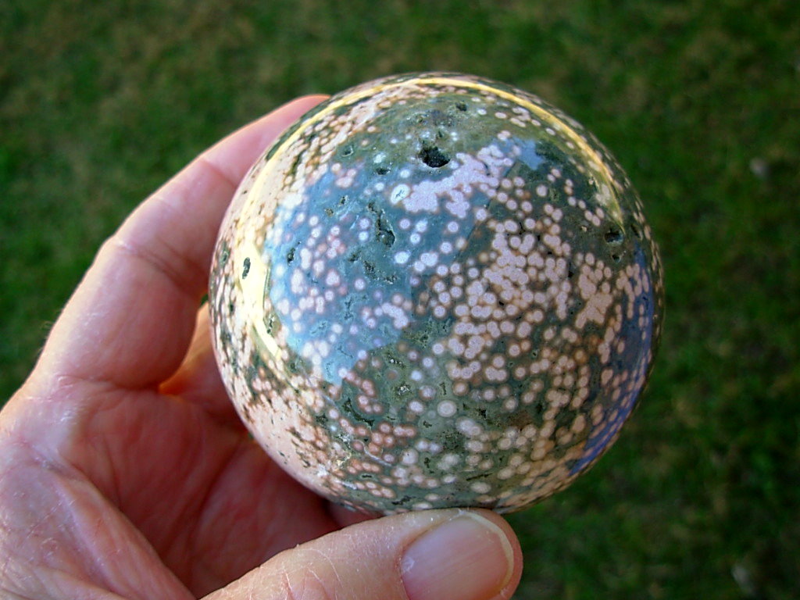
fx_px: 878
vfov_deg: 37.7
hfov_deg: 49.0
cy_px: 300
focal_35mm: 38
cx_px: 400
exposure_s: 1/114
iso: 50
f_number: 2.9
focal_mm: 6.3
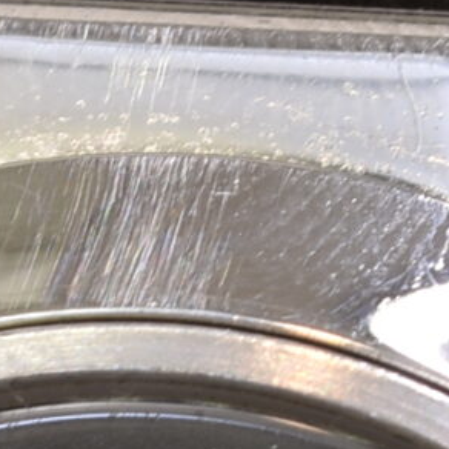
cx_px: 32
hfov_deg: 1.7
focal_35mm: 1008
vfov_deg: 1.7
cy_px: 1096
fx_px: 14792
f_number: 13
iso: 100
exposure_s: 1/3
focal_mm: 90
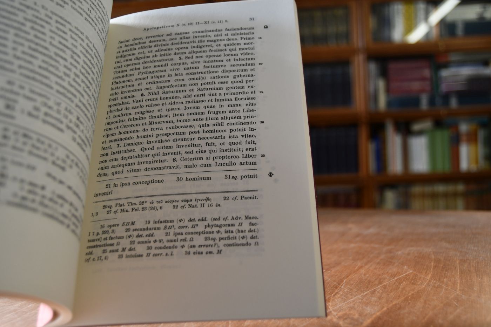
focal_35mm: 34
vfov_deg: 38.9
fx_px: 464
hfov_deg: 55.8
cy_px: 164
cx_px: 246
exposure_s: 1/250
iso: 560
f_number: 3.8
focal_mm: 23
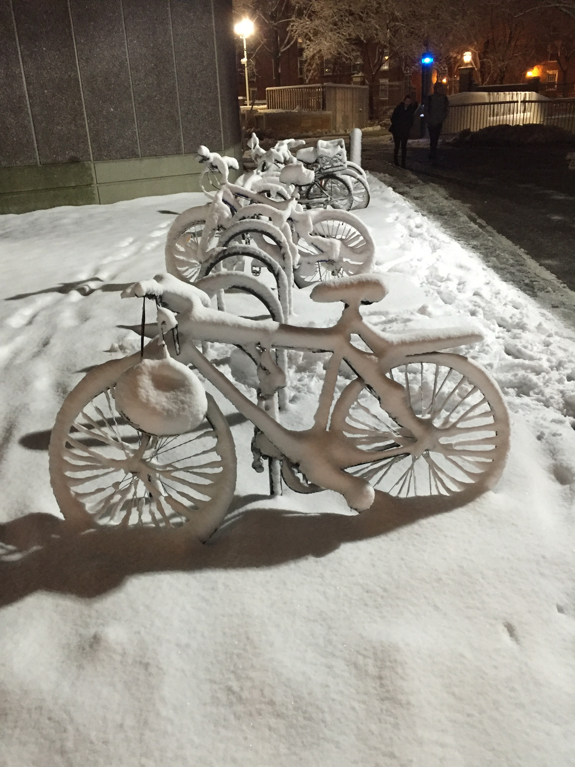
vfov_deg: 61.7
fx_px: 642
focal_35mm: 29
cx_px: 288
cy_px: 384
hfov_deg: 48.2
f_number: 2.2
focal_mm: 4.15
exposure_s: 1/15
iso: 320
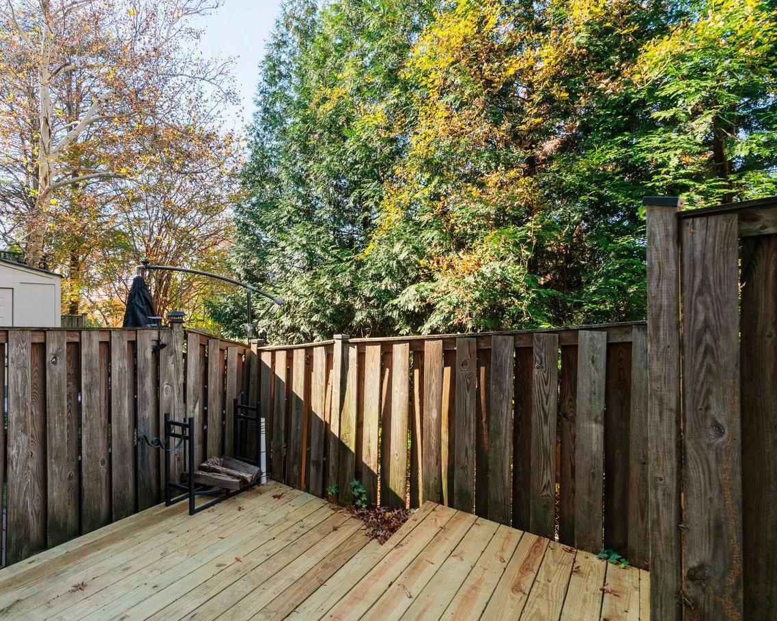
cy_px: 324
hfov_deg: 82.5
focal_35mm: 19
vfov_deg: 70.8
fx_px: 437
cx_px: 317
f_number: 8
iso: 1250
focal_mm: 16
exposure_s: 1/640
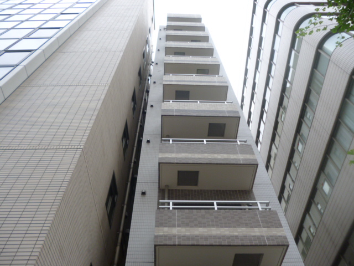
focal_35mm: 28
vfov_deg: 49.7
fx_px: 286
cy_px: 133
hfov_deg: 63.4
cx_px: 177
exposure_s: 1/60
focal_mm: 5
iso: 100
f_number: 3.1
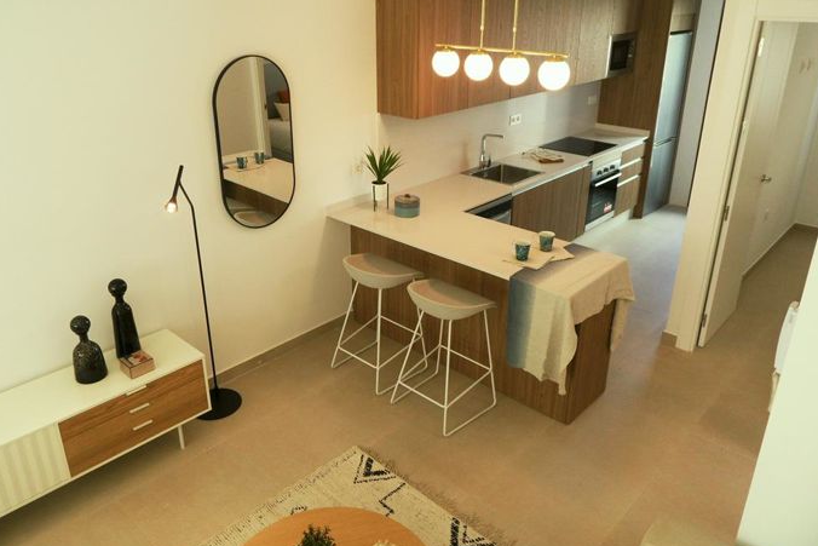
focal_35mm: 26
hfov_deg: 69.4
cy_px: 242
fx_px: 591
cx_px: 401
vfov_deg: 49.5
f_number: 3.2
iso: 100
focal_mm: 3.9
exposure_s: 1/60
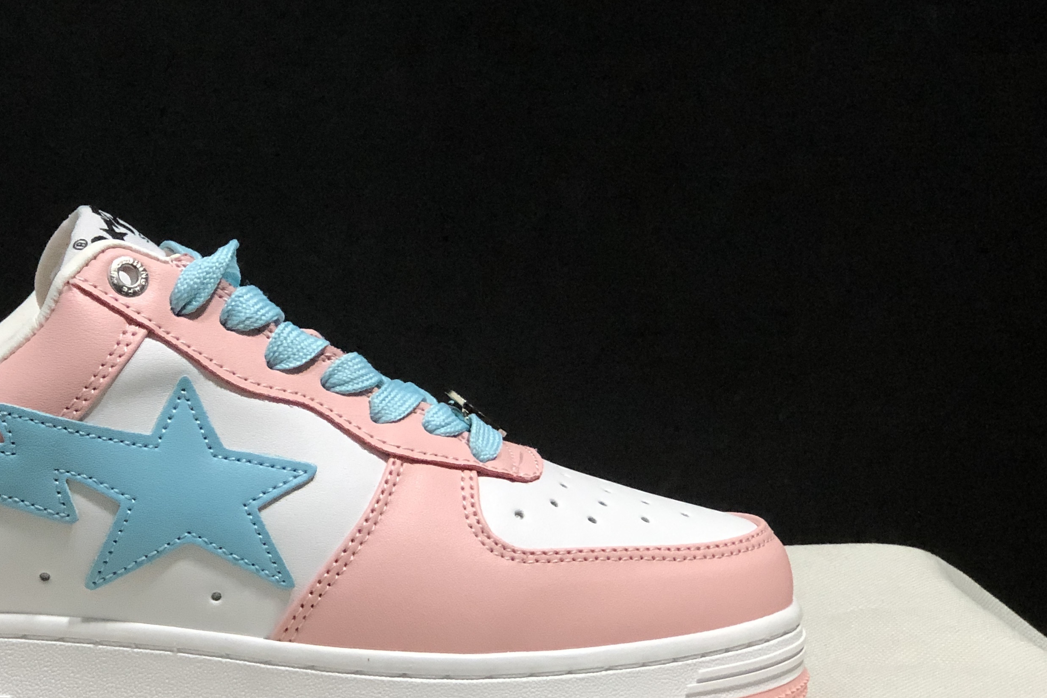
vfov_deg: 14.1
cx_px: 196
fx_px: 2821
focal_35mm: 97
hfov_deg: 20.8
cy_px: 326
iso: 64
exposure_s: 1/30
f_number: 2.8
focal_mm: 6.6
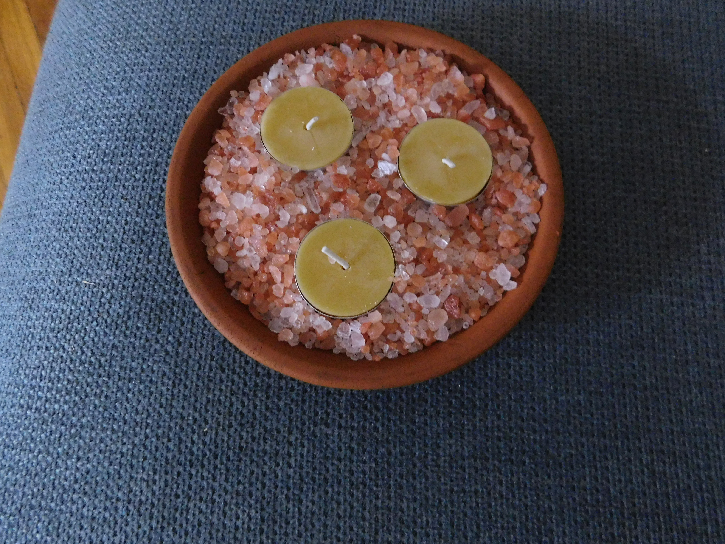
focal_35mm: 23
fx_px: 482
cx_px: 362
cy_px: 272
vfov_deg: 58.9
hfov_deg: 73.9
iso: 800
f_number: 3
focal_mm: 4
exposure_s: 1/10
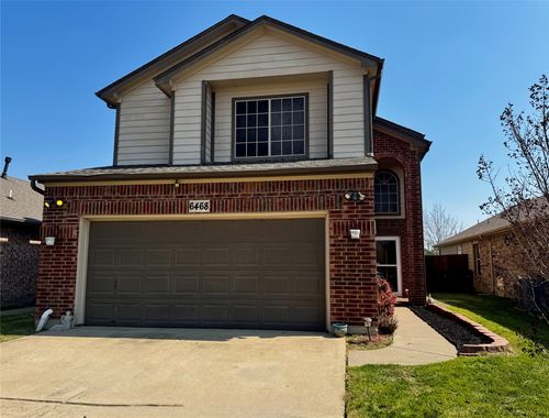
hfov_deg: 71.3
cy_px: 209
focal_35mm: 24
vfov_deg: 57.2
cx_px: 274
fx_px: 382
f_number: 1.78
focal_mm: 6.76
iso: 80
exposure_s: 1/4310
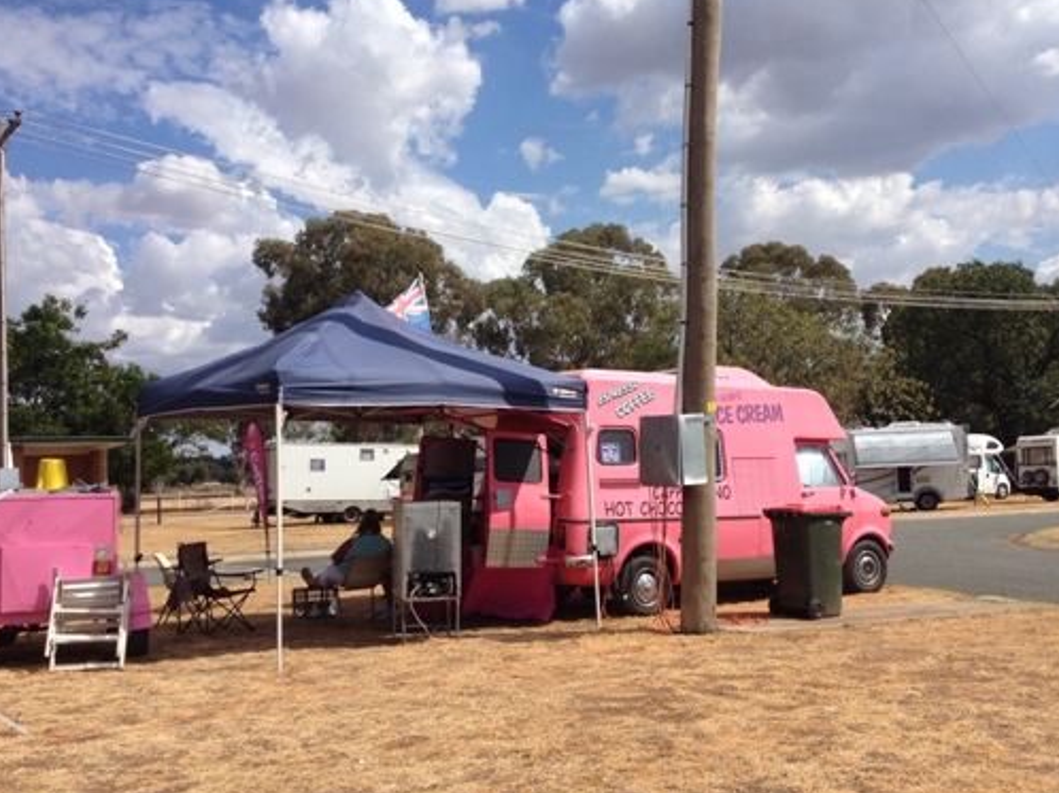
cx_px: 634
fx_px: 1376
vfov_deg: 32.2
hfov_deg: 41.9
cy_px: 415
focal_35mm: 45
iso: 50
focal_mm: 4.28
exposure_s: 1/2762
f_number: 2.4
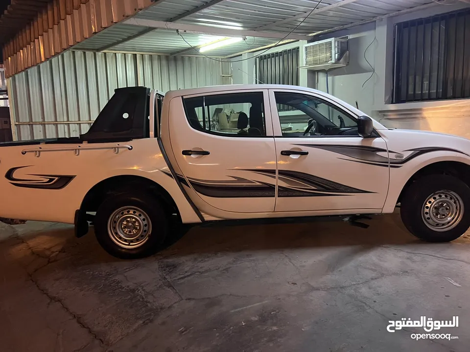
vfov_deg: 53.1
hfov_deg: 67.3
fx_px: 353
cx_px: 235
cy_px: 176
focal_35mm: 26
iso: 640
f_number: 1.5
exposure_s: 1/33
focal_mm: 5.7
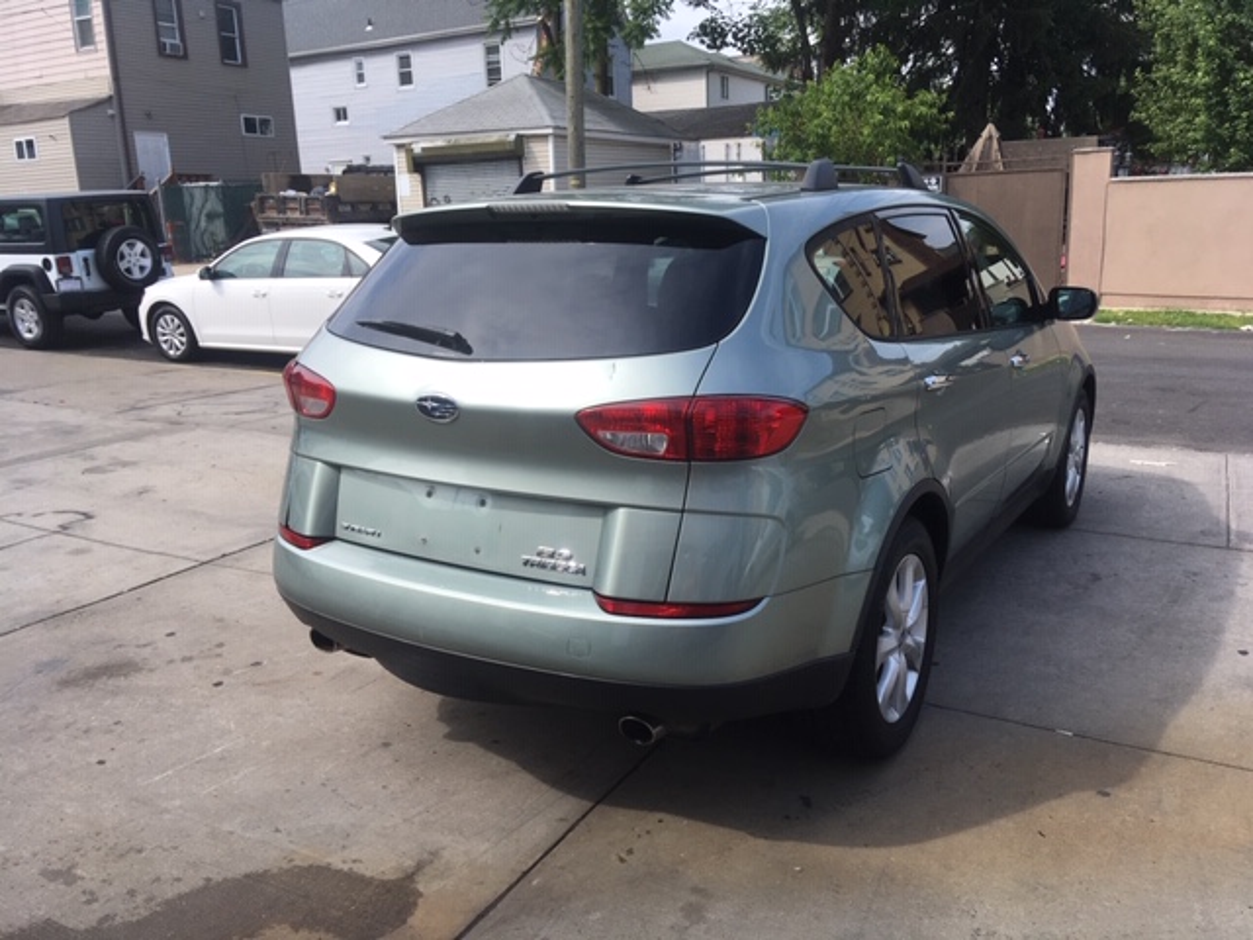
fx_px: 1050
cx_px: 626
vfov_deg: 48.2
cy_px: 470
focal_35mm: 29
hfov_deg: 61.7
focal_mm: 4.15
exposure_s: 1/818
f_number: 2.2
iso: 25
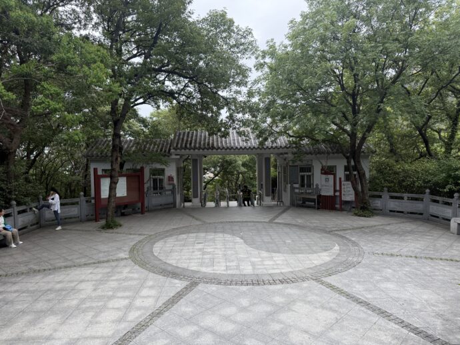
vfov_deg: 56.8
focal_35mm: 24
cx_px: 230
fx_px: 319
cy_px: 172
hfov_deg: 71.6
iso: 100
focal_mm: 6.76
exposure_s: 1/1361
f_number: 1.78
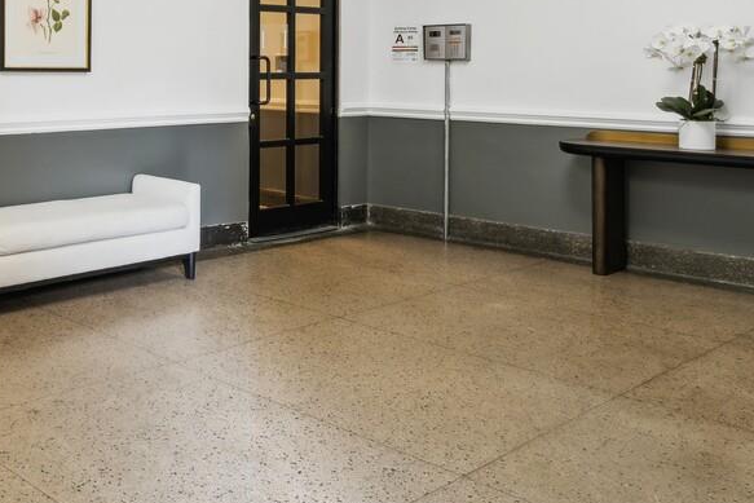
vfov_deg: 34.4
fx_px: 754
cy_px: 31
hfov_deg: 43.7
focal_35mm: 36
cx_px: -34
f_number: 11
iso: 100
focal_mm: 14
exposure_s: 1/2
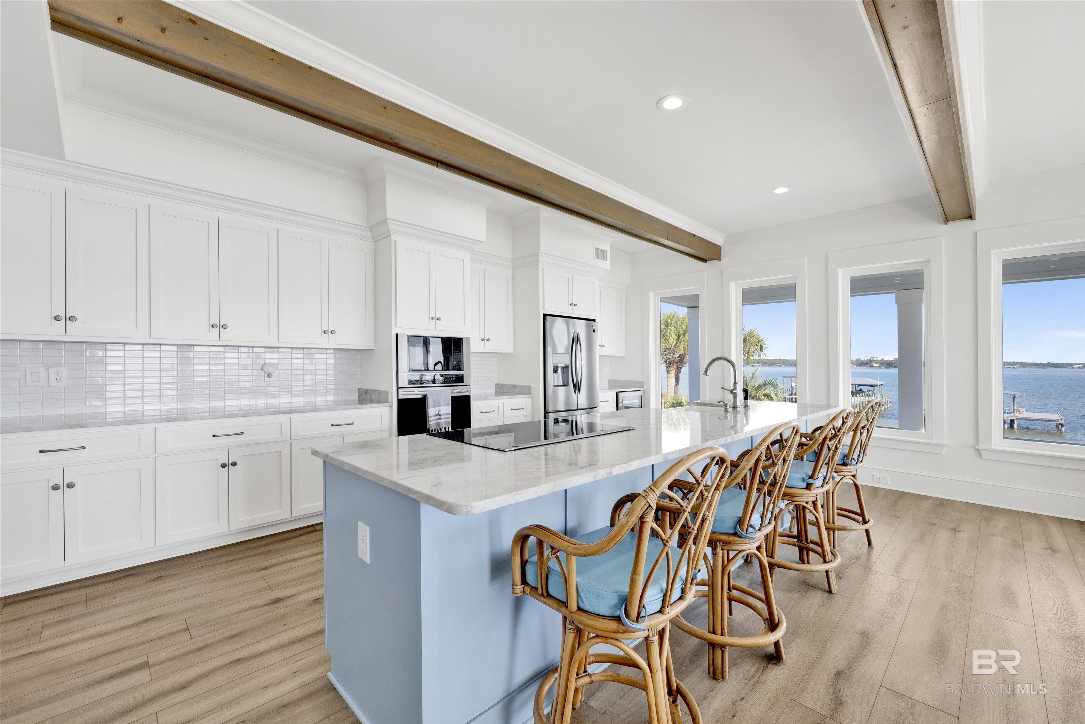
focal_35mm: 15
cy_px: 362
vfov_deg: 77.3
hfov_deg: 100.4
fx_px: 452
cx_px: 542
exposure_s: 1/30
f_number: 11
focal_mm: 15
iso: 400
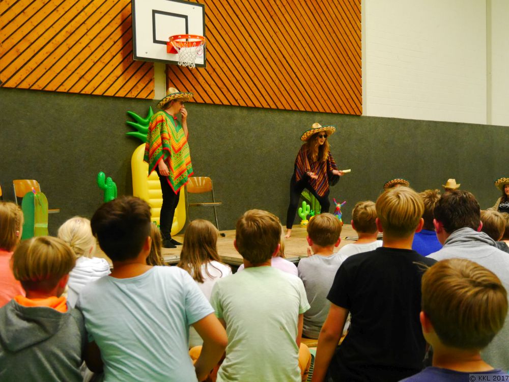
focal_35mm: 42
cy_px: 191
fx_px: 618
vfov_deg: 34.3
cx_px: 254
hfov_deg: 44.8
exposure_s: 1/60
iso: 3200
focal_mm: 21
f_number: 4
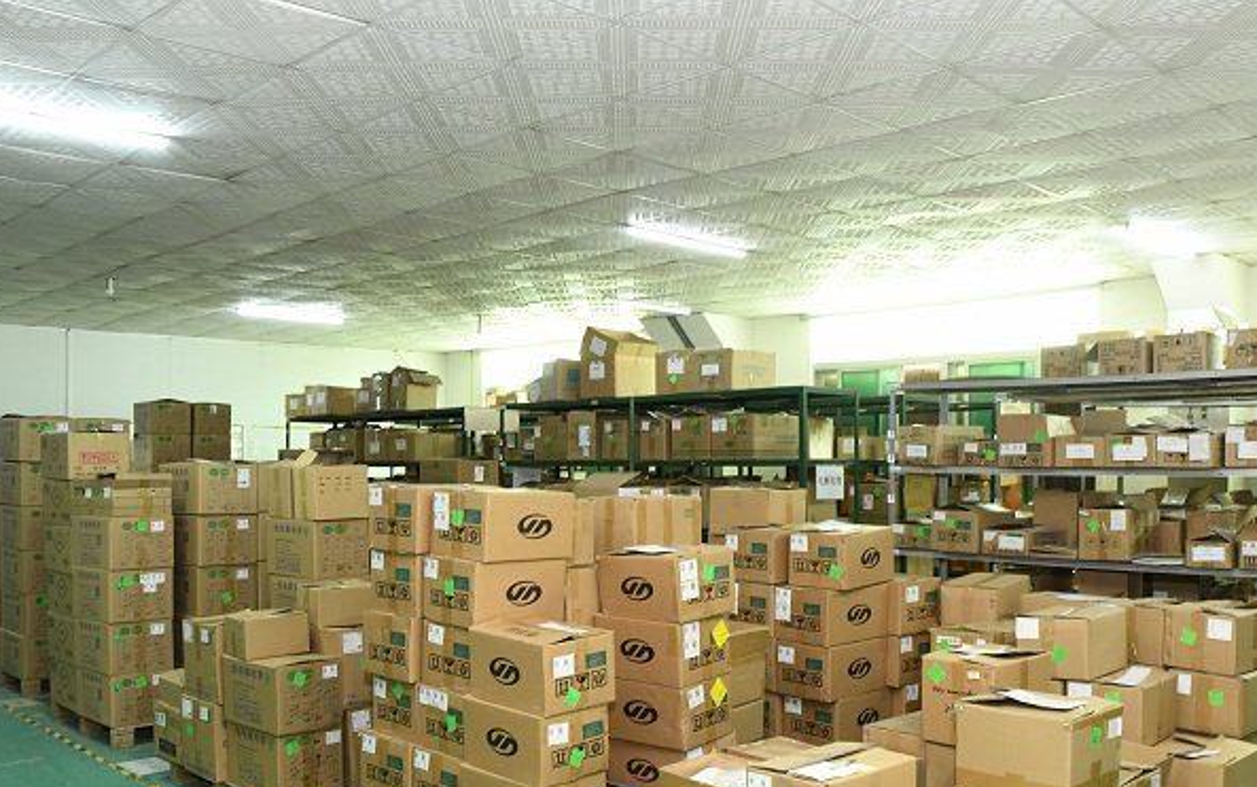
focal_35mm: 33
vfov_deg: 37.9
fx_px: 1131
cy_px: 527
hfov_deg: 58.1
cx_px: 630
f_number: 7.1
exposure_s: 1/15
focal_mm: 24
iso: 2000
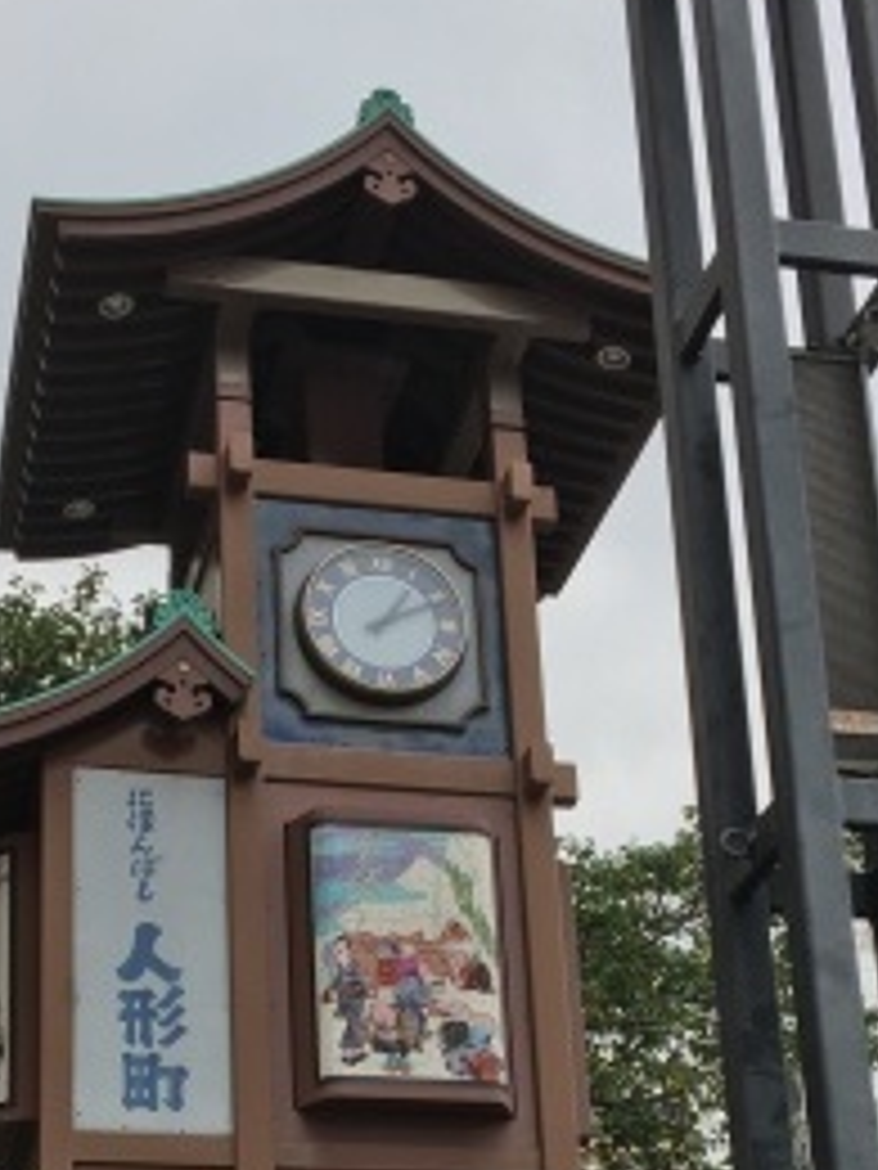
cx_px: 347
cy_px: 1066
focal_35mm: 67
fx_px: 2266
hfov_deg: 21.9
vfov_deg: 27.8
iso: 25
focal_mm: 4.15
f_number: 2.2
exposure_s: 1/1350
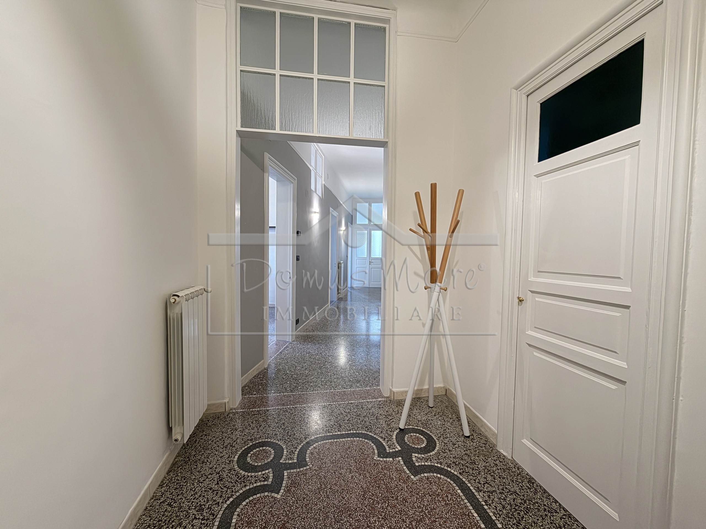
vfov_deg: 85.7
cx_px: 353
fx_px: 286
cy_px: 264
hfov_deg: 102.1
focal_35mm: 14
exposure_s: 1/33
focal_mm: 2.22
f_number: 2.2
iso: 500
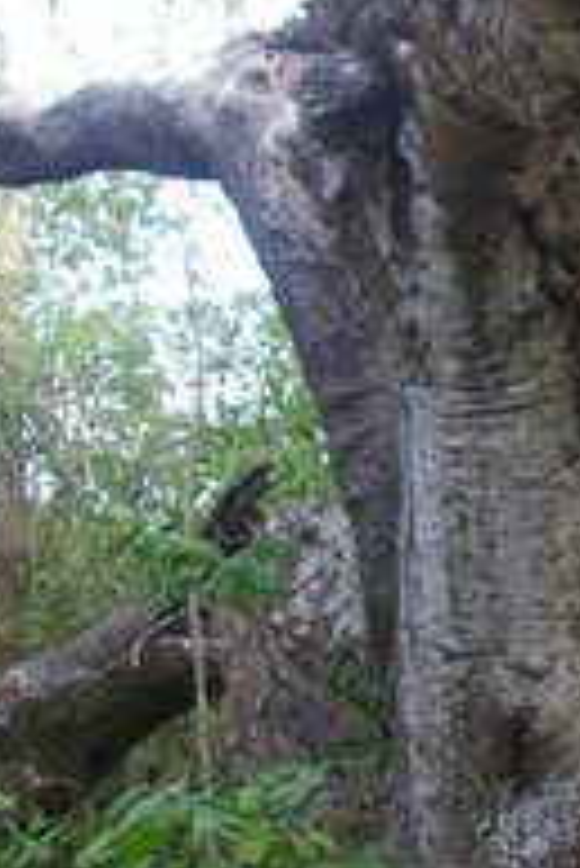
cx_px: 616
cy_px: 342
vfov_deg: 30.0
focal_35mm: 67
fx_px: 1616
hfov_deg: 19.6
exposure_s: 1/30
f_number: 3.5
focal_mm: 18
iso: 400
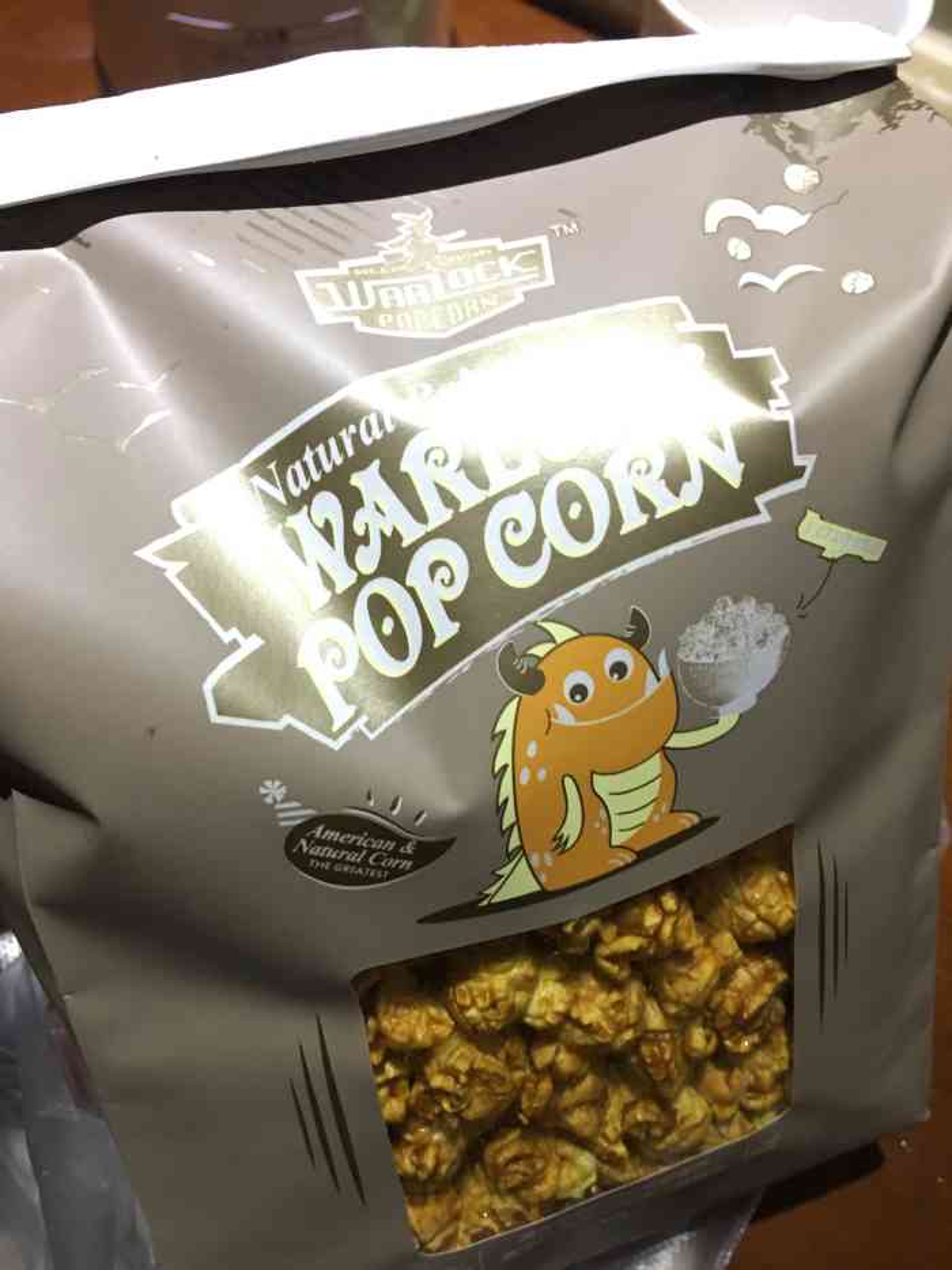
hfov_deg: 48.2
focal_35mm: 29
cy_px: 635
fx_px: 1063
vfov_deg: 61.7
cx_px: 476
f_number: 2.2
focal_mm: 4.15
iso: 100
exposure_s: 1/17
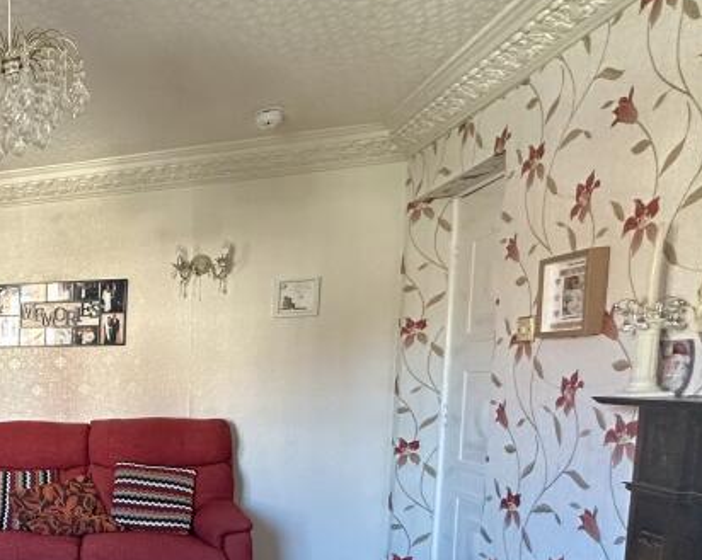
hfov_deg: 39.5
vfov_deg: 41.1
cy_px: 465
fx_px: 706
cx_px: -124
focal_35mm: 34
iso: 200
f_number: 2.2
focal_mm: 2.22
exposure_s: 1/49
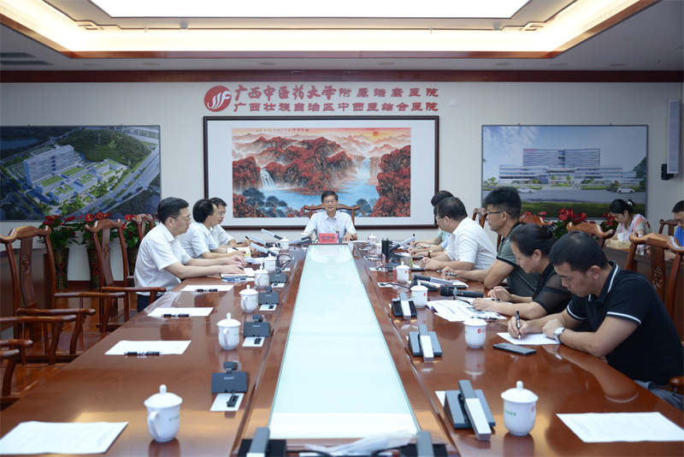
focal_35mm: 35
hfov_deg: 54.4
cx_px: 342
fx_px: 665
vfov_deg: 37.9
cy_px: 228
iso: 400
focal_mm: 35
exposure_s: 1/80
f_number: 4.2
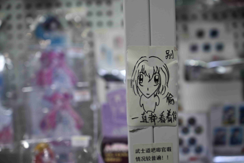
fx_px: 474
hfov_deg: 28.8
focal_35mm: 70
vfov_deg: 19.5
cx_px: 122
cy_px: 82
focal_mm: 70
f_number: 4
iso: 800
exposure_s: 1/250
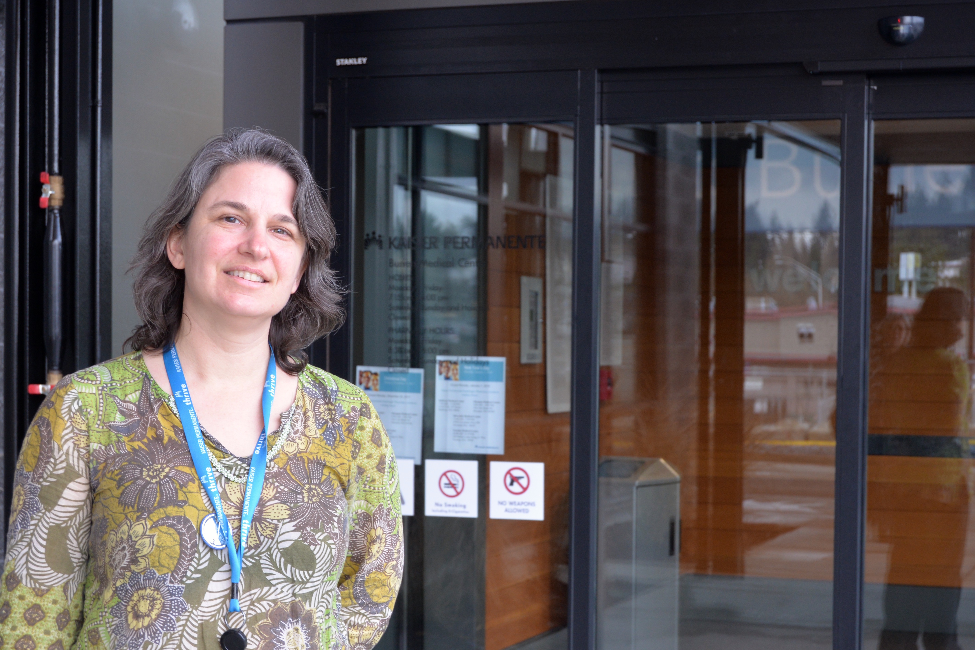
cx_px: 540
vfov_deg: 19.2
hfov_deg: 28.4
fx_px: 1923
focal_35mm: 71
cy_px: 407
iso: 800
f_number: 5.6
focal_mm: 50
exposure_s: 1/50
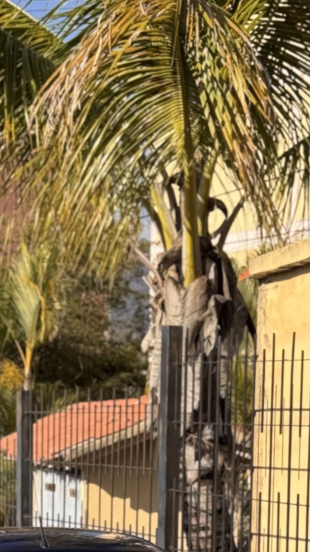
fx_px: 1812
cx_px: -12
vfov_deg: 16.6
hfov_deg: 9.7
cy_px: 649
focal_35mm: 124
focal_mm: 6.76
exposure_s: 1/3610
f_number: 1.78
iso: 64
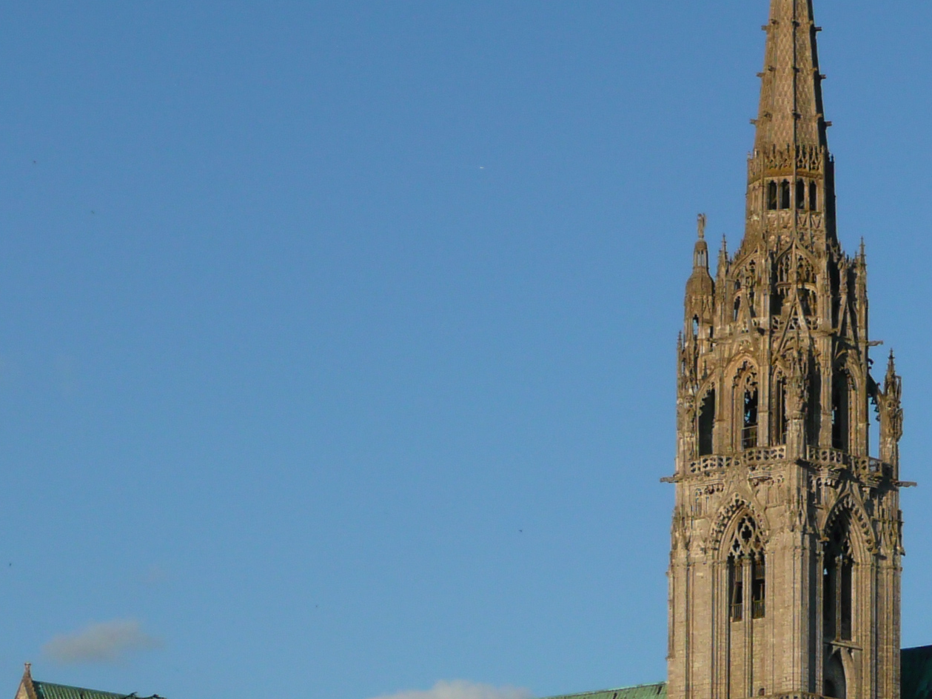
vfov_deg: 9.2
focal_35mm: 161
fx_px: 4334
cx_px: 865
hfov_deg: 12.2
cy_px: 454
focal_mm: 11.8
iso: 100
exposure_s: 1/640
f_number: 4.6
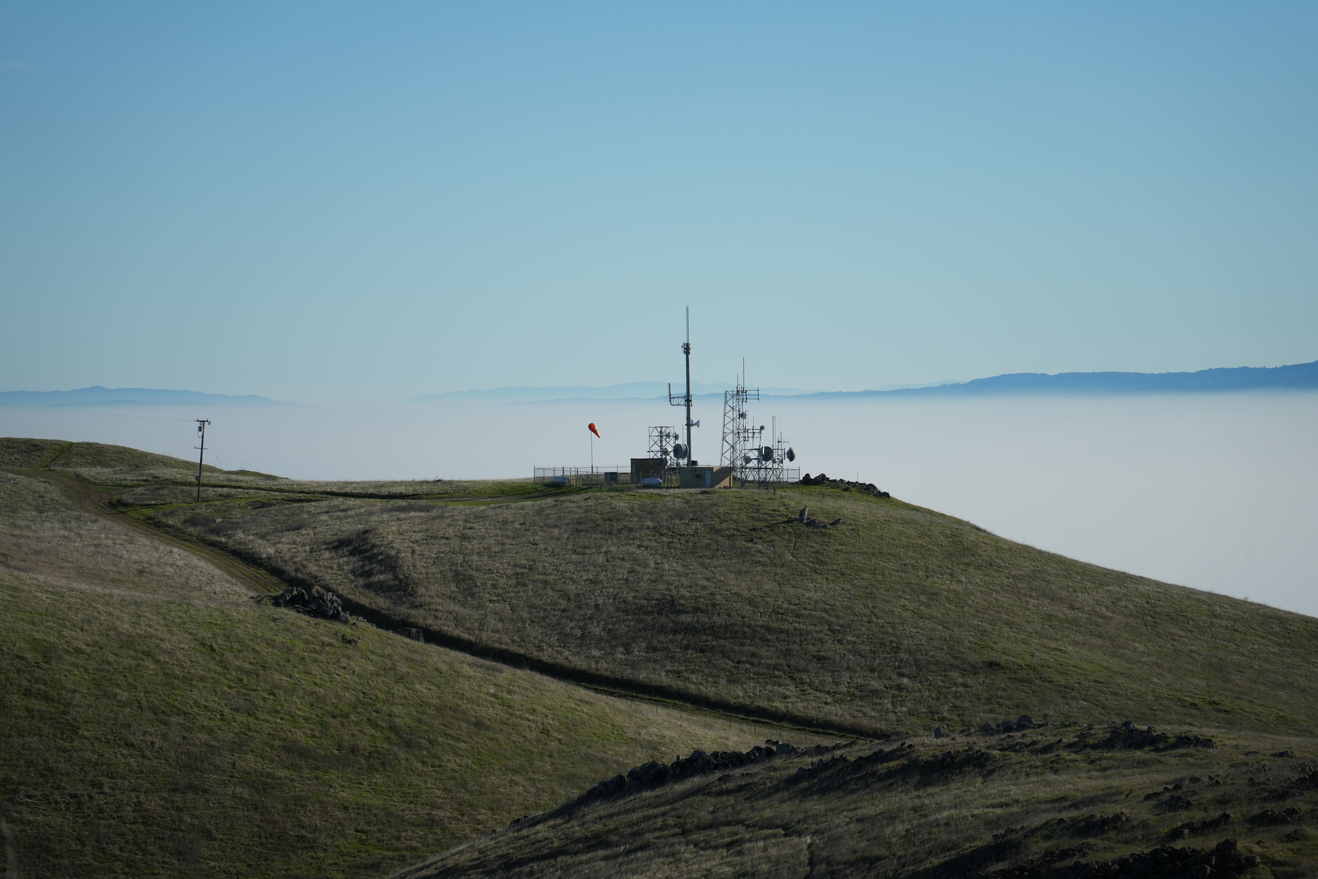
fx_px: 4942
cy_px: 440
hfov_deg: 15.2
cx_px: 659
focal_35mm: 135
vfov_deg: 10.2
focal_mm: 135
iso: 200
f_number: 6.3
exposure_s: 1/1250
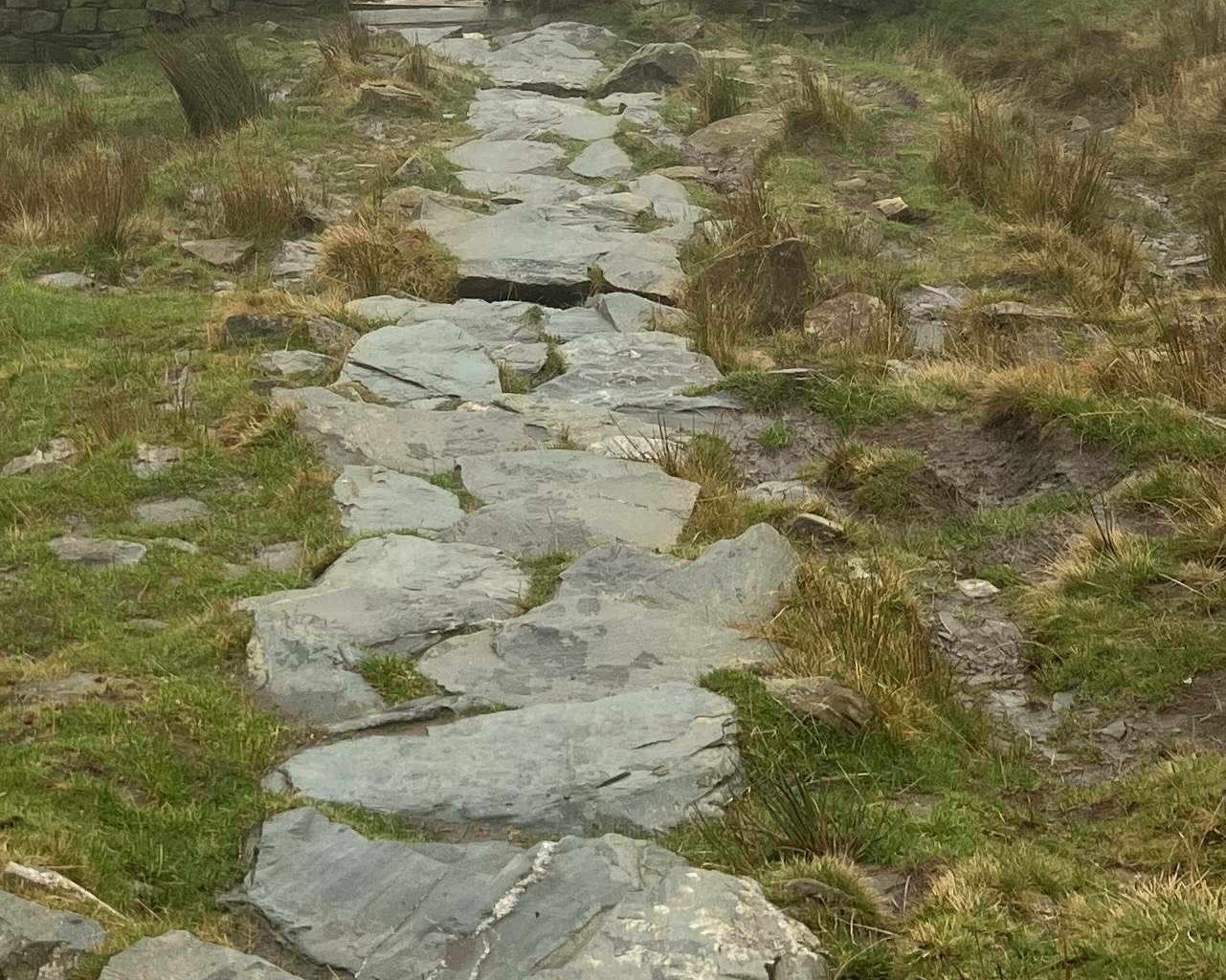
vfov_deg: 17.4
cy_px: -54
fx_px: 3121
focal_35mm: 86
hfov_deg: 22.2
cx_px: 436
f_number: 1.8
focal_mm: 3.99
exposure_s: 1/159
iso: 25
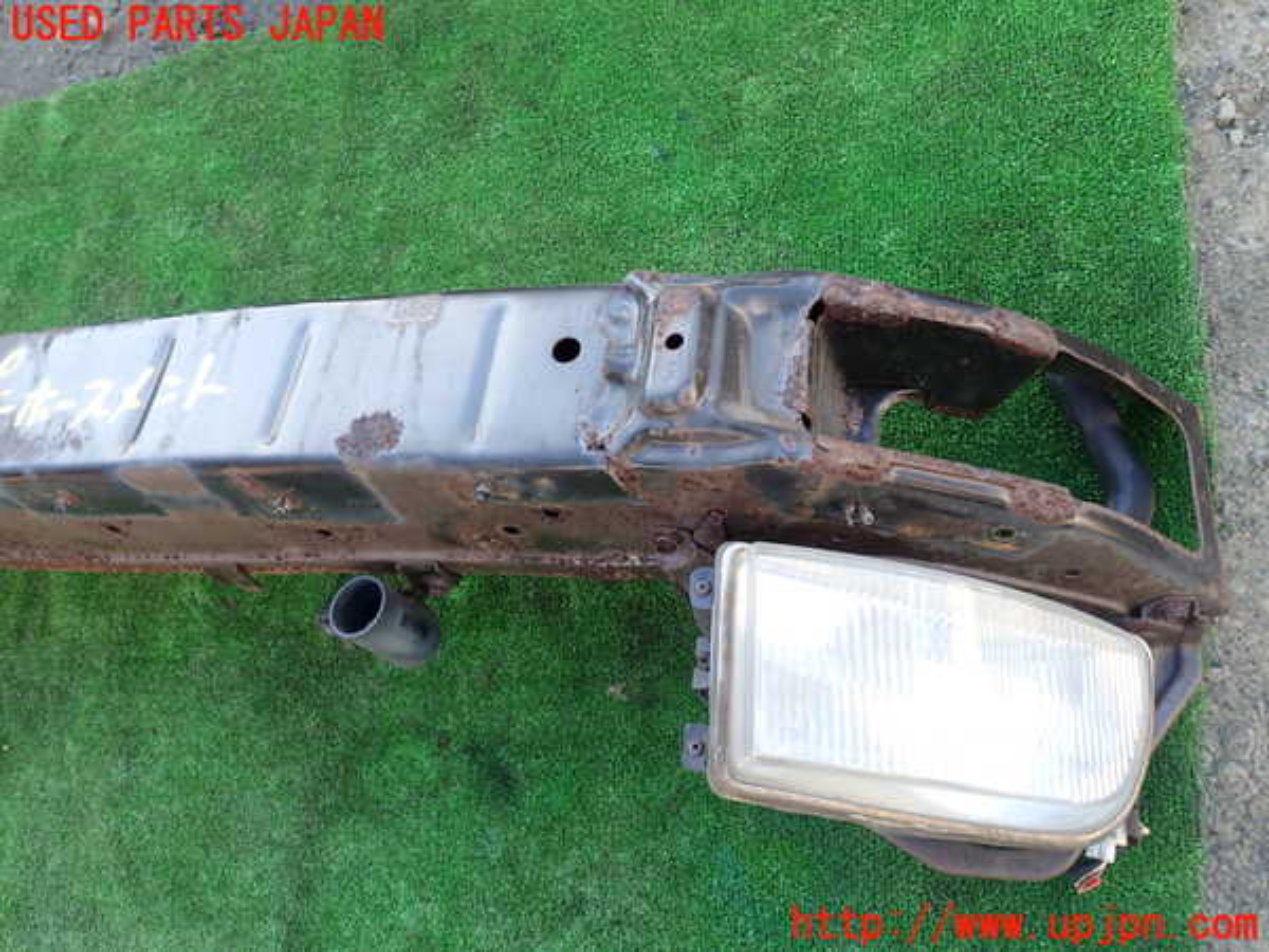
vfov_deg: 54.9
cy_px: 476
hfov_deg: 69.4
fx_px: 916
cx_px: 634
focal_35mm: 25
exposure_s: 1/60
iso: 100
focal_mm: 4.5
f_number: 2.8
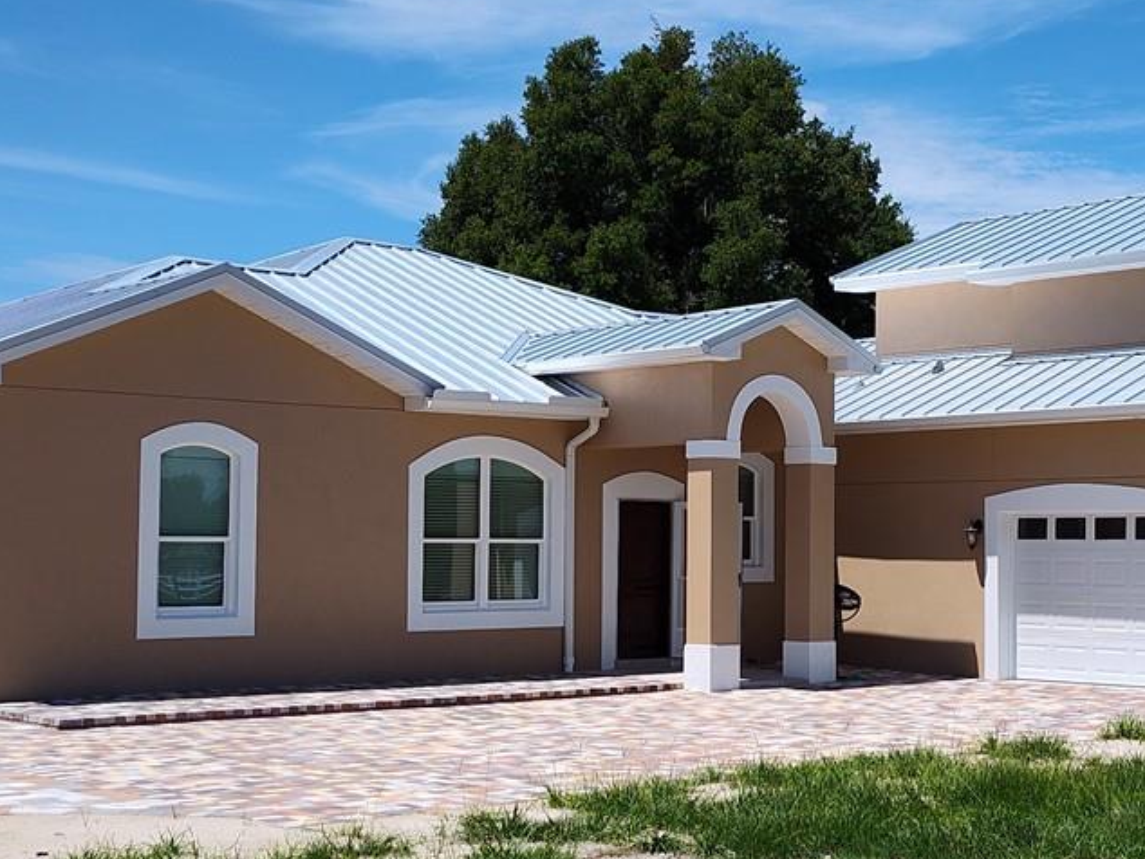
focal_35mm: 58
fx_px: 1919
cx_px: 775
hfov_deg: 32.9
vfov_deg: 25.2
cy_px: 455
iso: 100
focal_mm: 5.56
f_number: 1.8
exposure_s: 1/2182
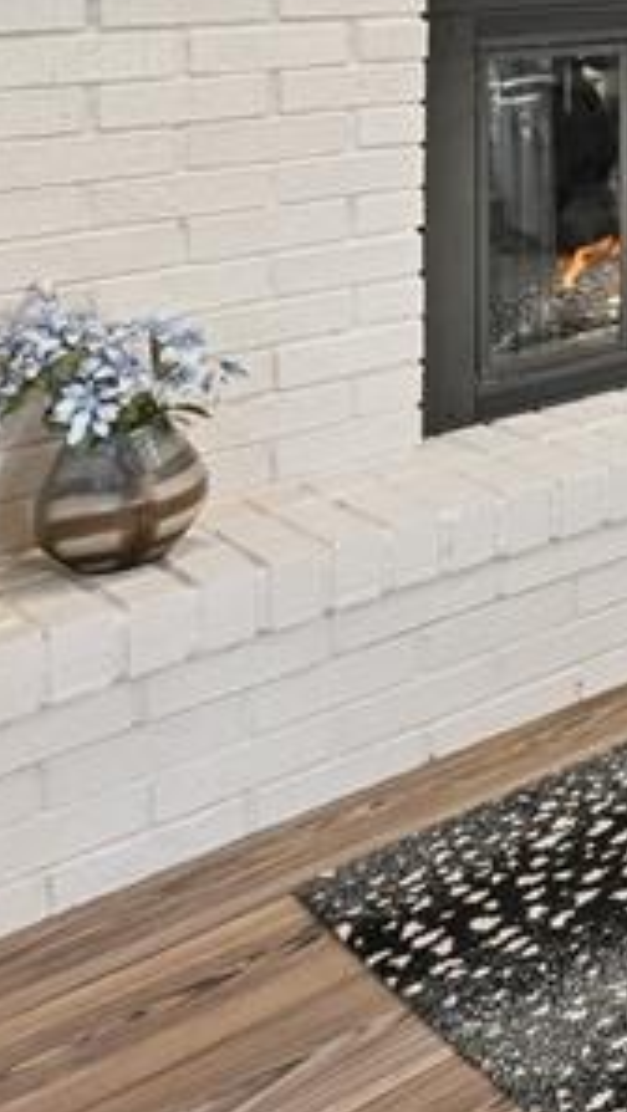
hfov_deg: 14.8
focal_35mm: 54
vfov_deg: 33.6
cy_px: -104
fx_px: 1593
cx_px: 1474
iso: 100
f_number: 11
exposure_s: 3
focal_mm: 15
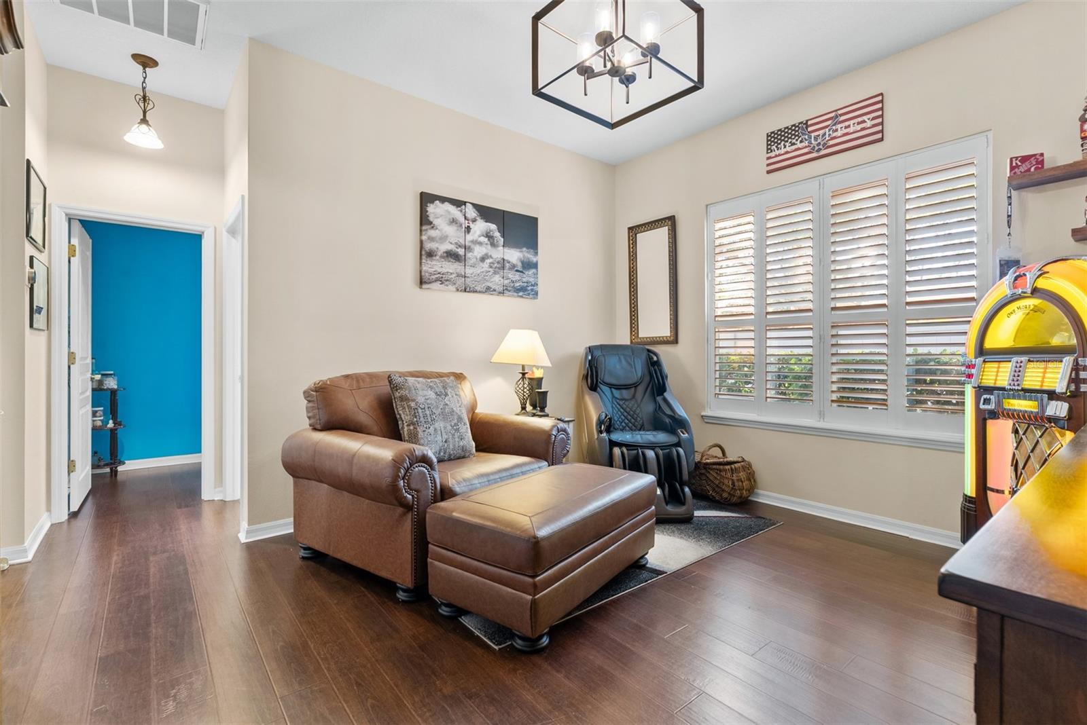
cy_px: 362
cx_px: 544
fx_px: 483
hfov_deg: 96.7
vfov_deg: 73.8
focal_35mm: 16
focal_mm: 16
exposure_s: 1
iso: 320
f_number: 9
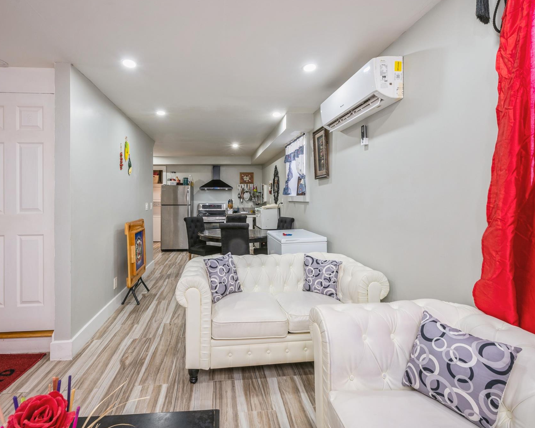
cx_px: 236
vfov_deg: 80.4
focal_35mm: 16
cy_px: 212
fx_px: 253
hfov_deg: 92.7
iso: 200
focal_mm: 14
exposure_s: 1/1.67
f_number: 11
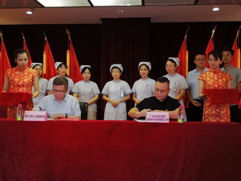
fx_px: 292
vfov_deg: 34.3
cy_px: 90
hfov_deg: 44.8
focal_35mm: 42
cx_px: 120
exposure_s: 1/25
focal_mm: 5.58
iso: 320
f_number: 1.8
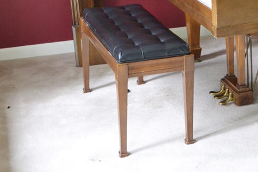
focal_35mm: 90
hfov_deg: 21.8
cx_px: 262
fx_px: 645
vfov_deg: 14.9
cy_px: -10
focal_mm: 28
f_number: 4.5
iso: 1800
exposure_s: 1/60
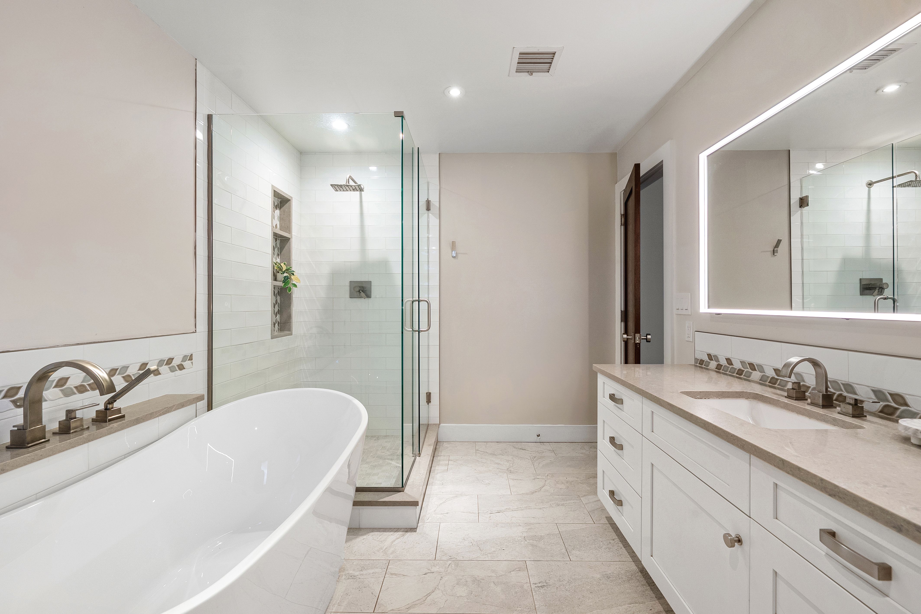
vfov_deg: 77.3
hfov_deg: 100.4
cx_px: 460
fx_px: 384
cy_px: 307
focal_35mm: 15
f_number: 8
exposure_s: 1/10
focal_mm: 15
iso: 800
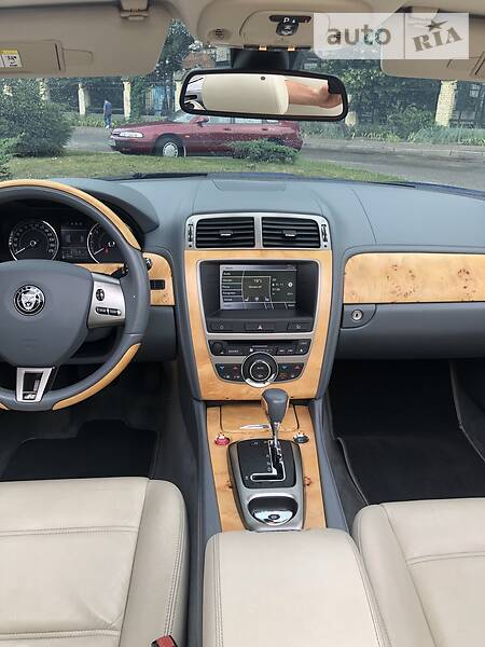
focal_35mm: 28
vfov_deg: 63.4
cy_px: 324
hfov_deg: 49.7
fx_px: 523
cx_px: 242
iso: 40
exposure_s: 1/120
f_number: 1.8
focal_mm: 4
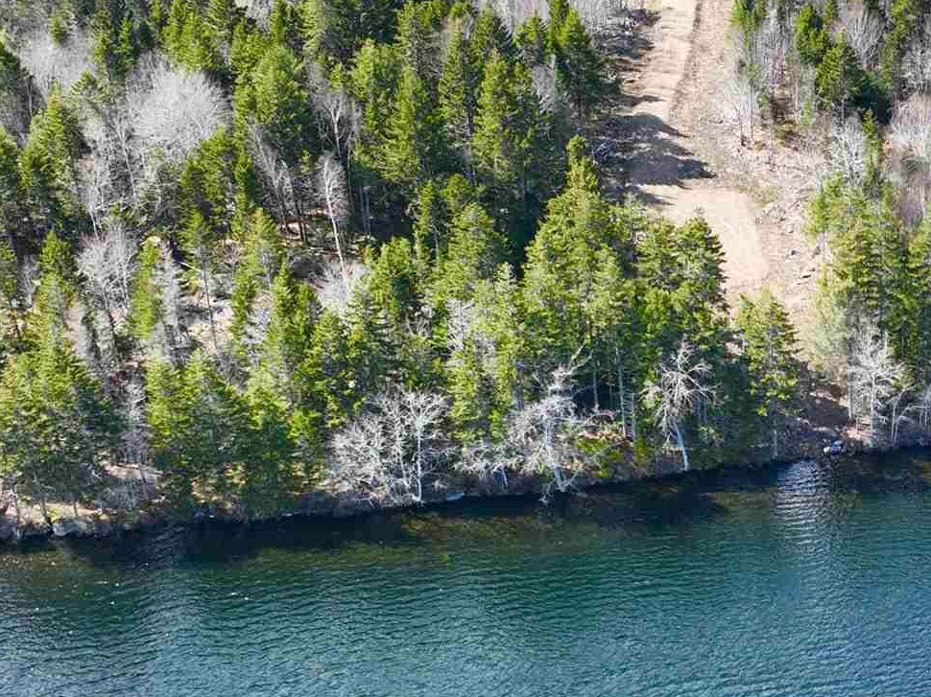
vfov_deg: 19.3
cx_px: 923
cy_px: 507
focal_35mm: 76
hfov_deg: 24.5
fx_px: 2044
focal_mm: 12.29
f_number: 2.8
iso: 120
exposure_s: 1/500
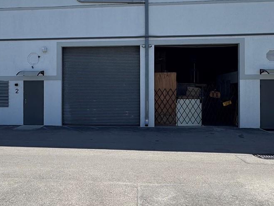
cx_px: 110
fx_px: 269
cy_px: 92
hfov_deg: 53.6
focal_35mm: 34
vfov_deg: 41.7
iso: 50
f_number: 2.2
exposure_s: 1/1506
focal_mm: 2.22
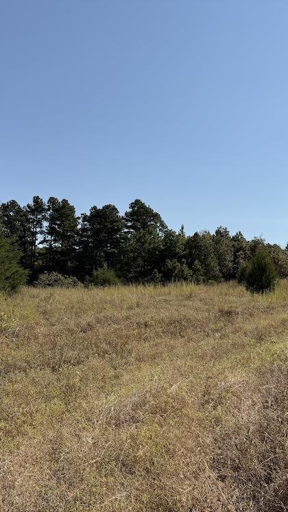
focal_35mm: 35
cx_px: 189
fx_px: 475
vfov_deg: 56.6
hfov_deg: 33.5
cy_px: 256
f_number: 1.78
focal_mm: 6.76
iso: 80
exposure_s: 1/7353
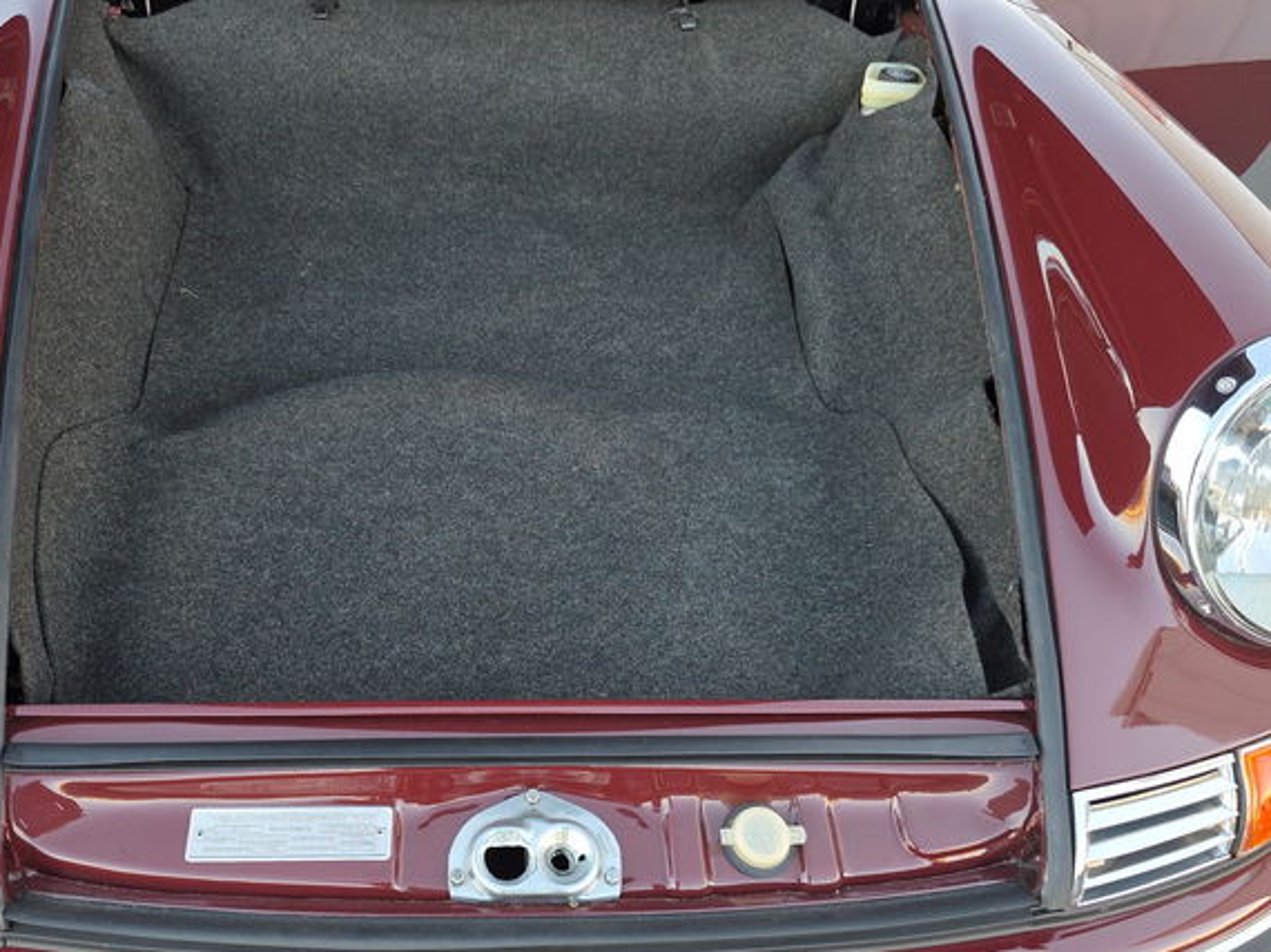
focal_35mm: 31
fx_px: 1138
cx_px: 540
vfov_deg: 45.4
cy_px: 444
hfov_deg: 58.1
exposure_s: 1/180
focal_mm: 6.3
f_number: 1.7
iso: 100
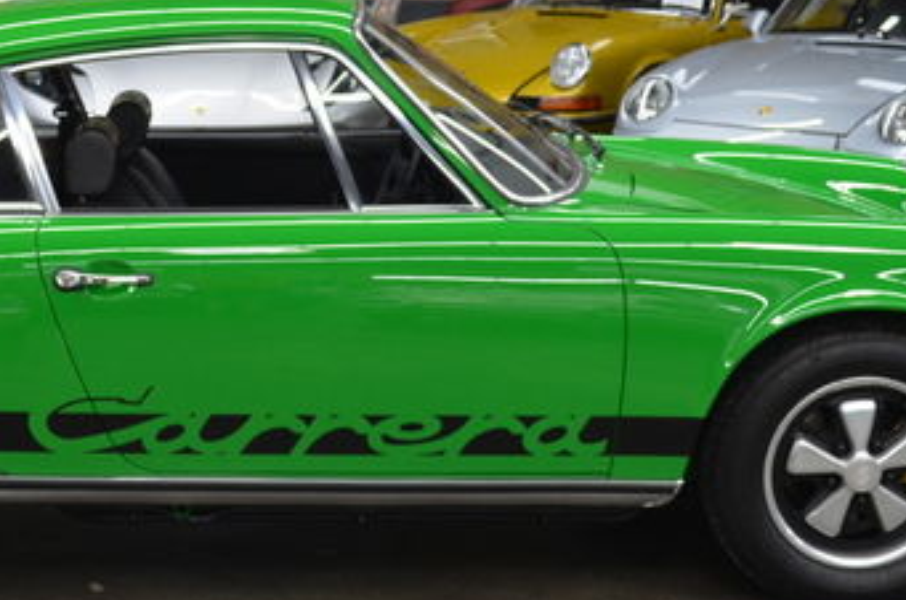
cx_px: 252
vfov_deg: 16.8
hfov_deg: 24.9
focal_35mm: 81
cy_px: 271
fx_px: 2035
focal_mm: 24
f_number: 4
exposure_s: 1/60
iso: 640
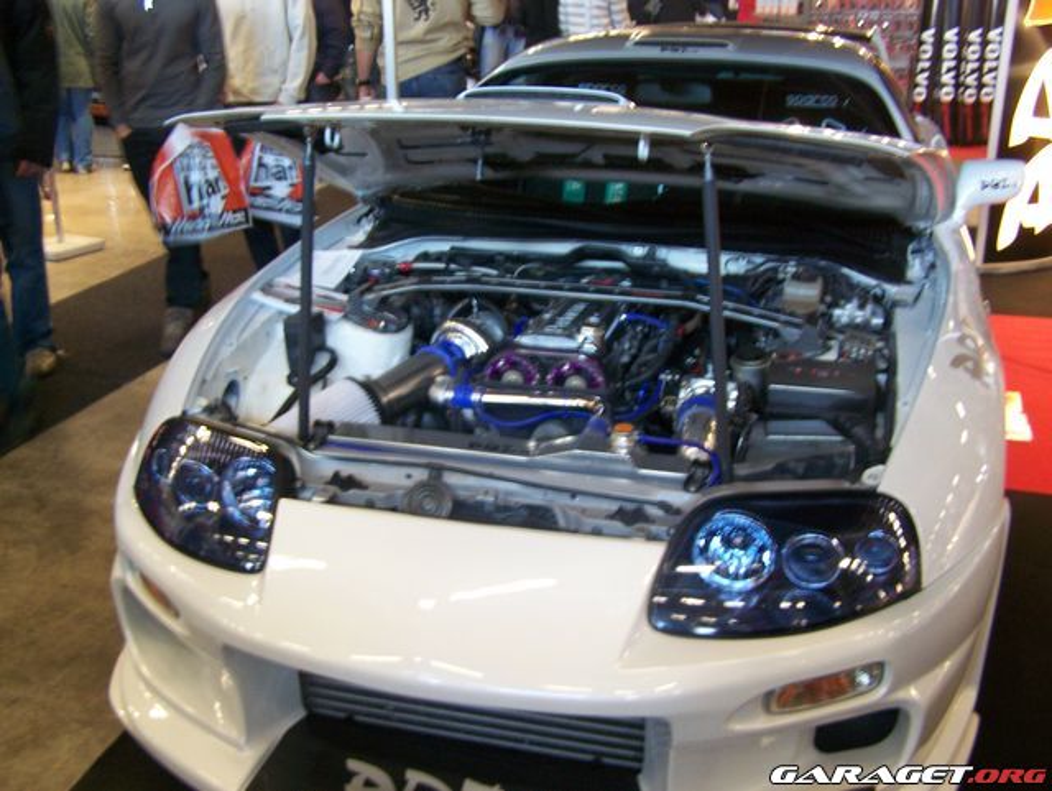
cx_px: 526
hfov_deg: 48.9
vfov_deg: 37.8
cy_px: 396
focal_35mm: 38
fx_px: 1156
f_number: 2.8
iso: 160
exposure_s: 1/10
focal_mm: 6.3
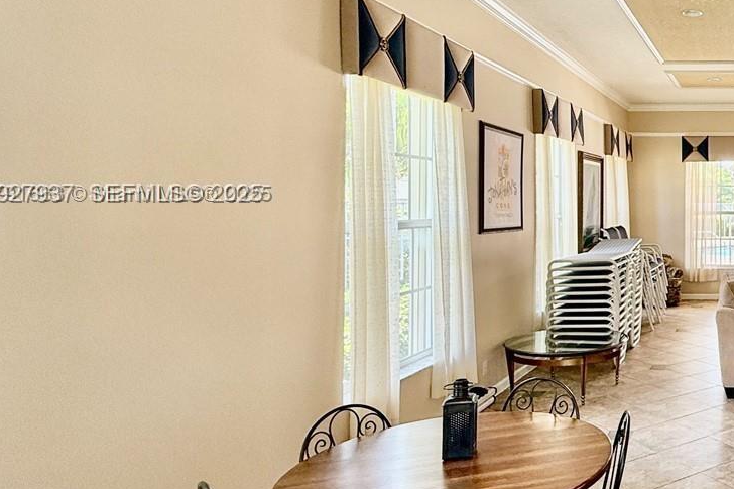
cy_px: 195
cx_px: 755
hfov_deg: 47.3
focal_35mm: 32
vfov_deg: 40.9
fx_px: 652
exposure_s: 1/102
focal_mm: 2.22
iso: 64
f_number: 2.2
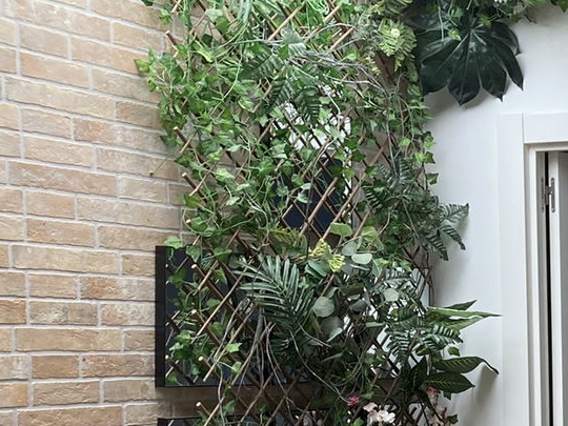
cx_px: 838
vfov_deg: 17.4
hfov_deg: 20.4
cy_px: 422
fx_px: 1362
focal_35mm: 83
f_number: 1.8
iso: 50
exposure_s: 1/50
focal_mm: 3.99
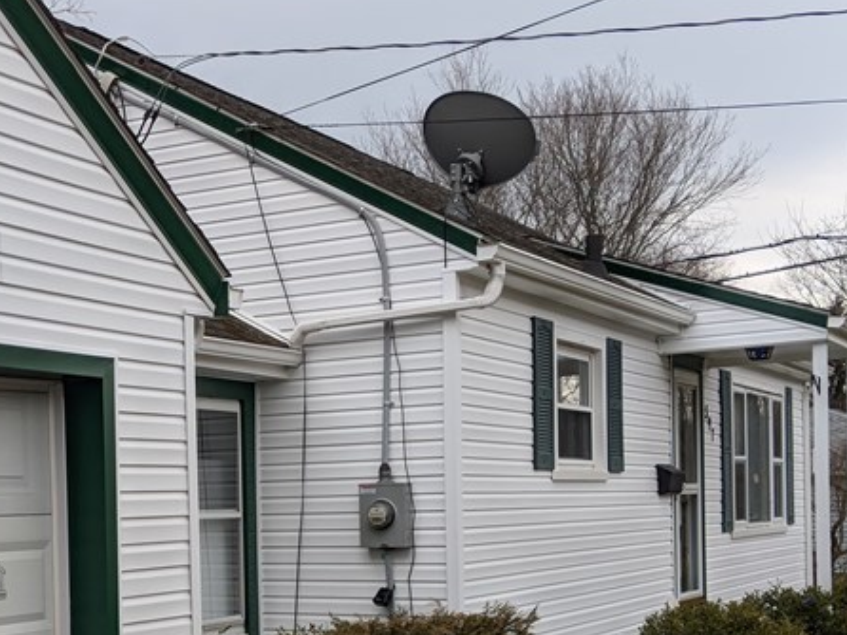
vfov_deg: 23.3
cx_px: 127
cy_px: 491
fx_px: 1516
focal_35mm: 62
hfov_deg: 30.2
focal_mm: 4.44
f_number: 1.8
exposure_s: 1/1170
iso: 55
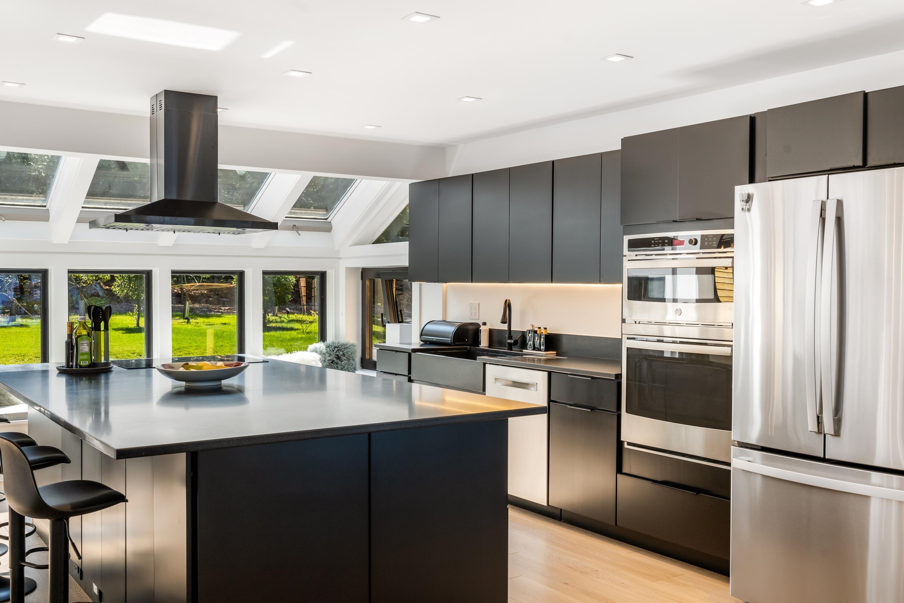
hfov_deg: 54.4
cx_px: 452
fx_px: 879
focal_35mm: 35
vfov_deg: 37.9
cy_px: 302
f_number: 8
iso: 320
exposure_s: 1/400
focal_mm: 35
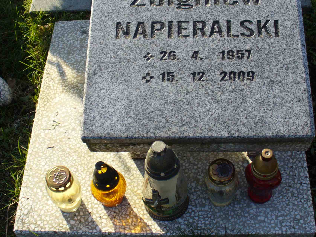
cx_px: 184
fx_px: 511
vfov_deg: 26.1
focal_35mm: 56
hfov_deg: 34.3
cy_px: 103
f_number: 2.8
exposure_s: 1/500
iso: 80
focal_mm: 6.1
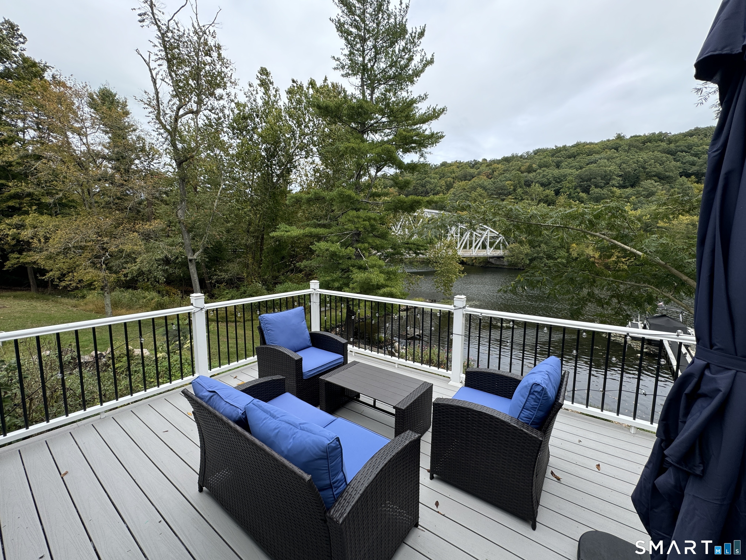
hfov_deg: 102.1
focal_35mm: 14
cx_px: 373
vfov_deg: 85.7
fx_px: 302
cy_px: 280
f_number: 2.2
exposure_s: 1/343
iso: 40
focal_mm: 2.22
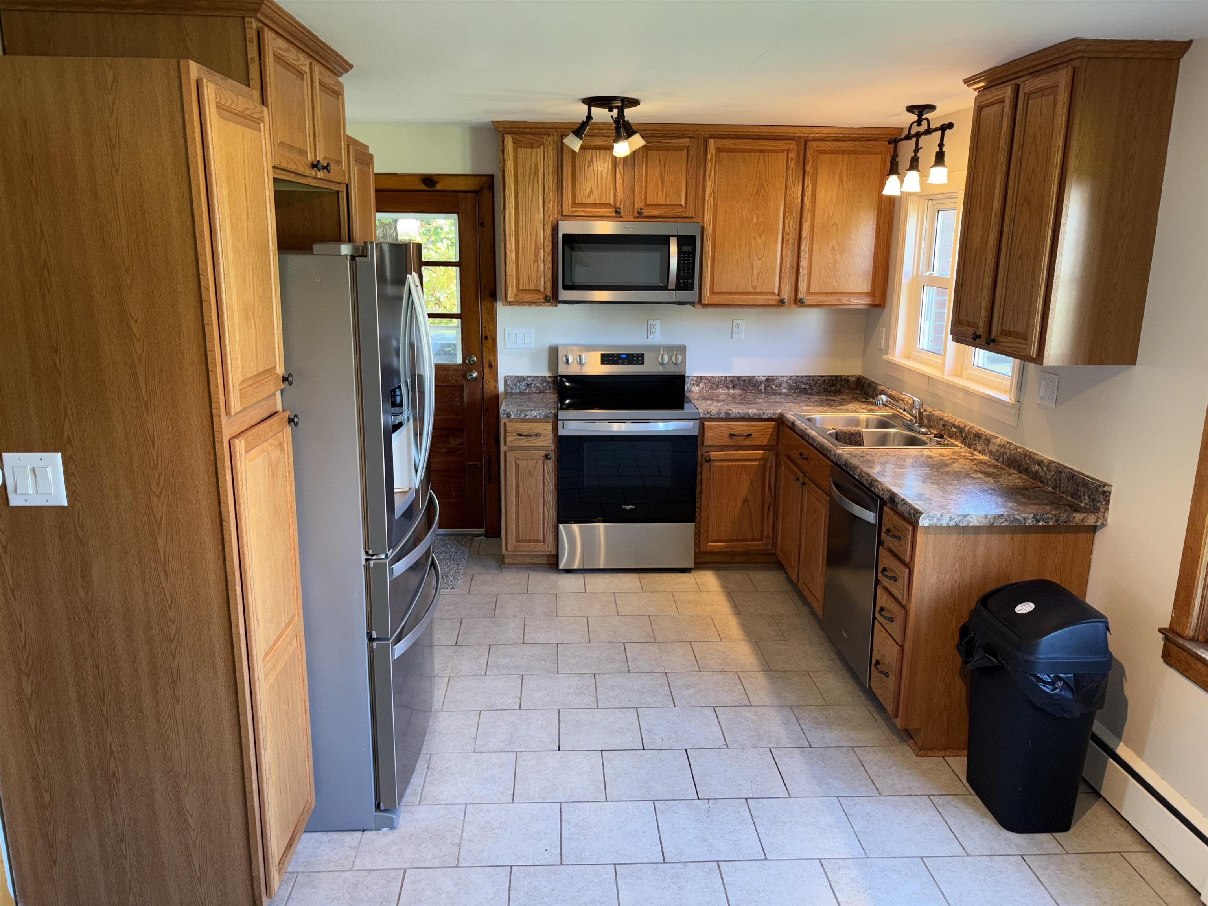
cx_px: 604
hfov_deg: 67.3
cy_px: 453
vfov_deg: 53.1
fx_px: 907
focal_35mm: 26
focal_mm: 5.96
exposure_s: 1/28
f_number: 1.6
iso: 40
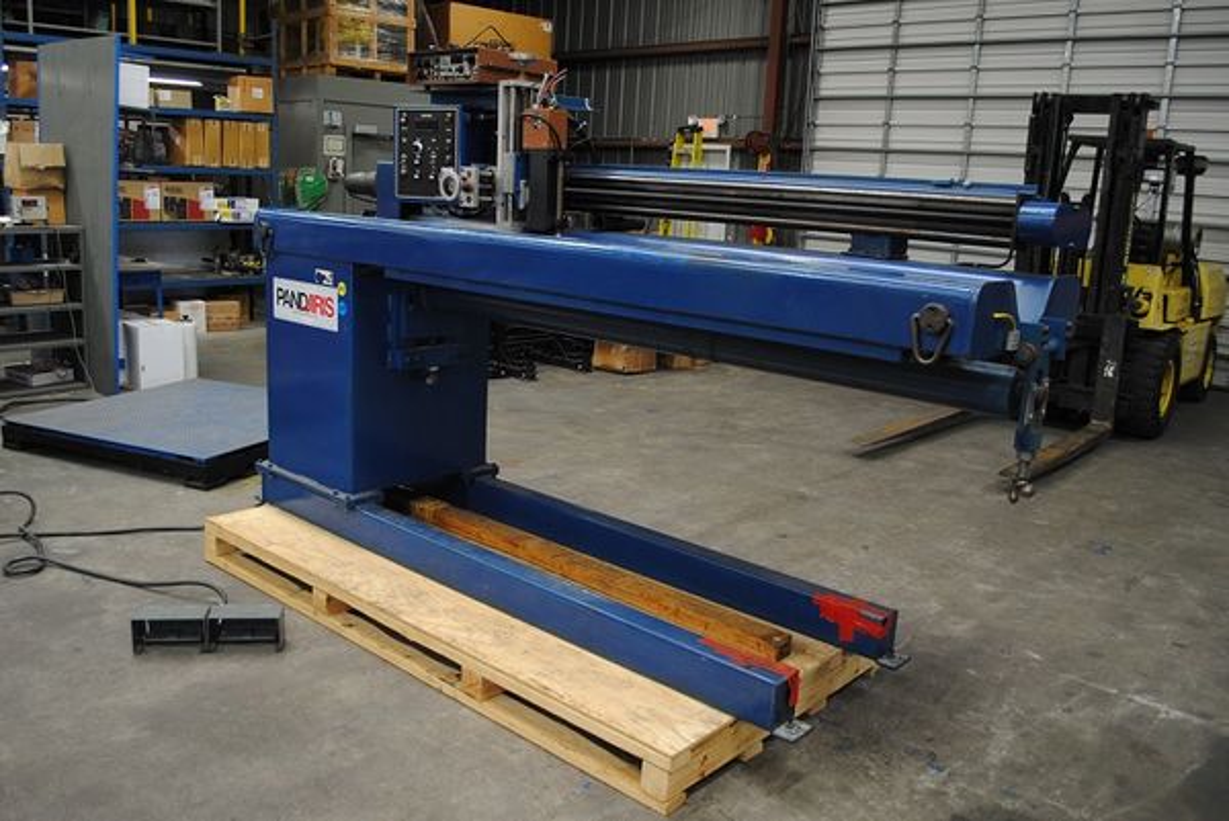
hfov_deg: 61.9
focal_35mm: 30
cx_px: 614
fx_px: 1025
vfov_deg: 43.7
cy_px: 410
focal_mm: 20
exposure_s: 1/30
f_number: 3.8
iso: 250
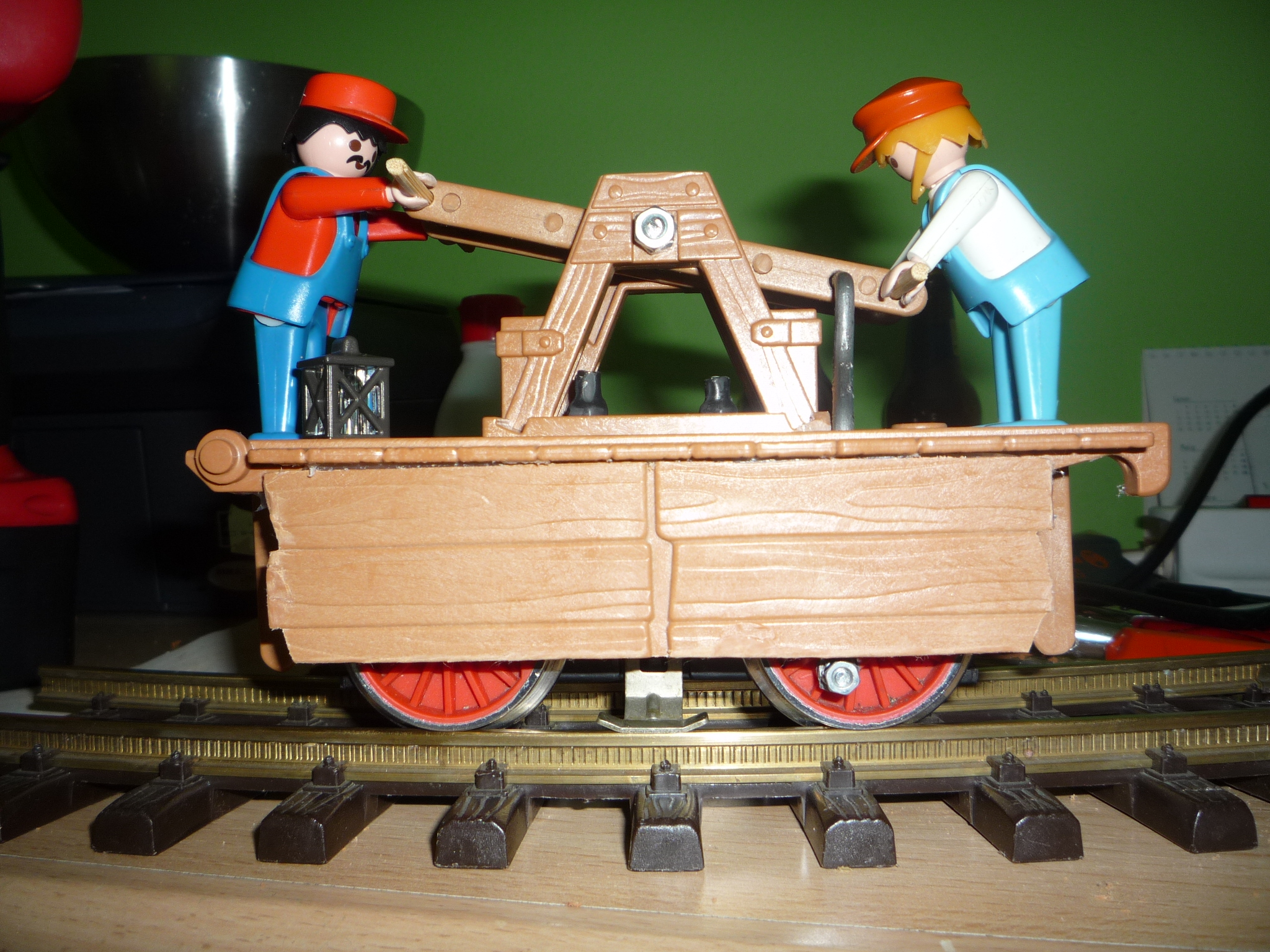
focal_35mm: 30
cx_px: 635
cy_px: 476
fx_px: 1101
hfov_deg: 60.0
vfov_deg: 46.8
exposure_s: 1/30
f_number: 4
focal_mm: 5.2
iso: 100
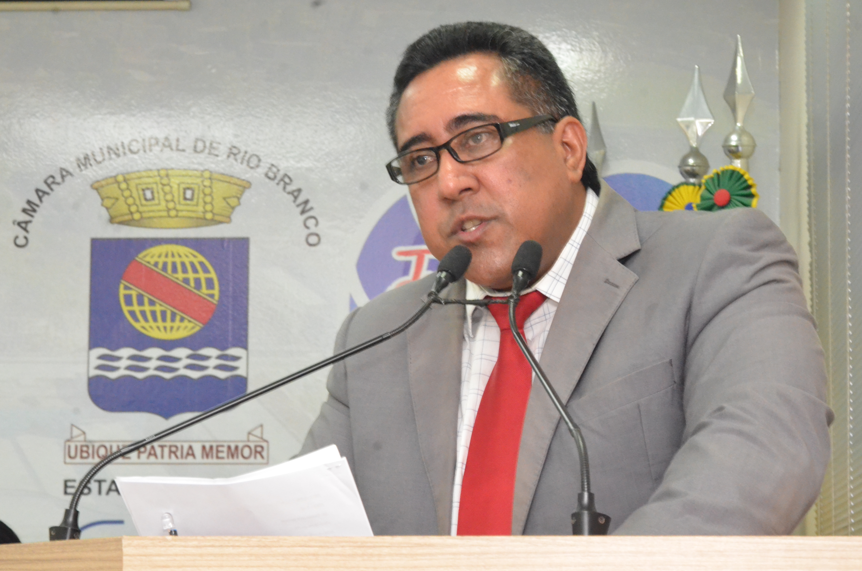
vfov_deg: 11.4
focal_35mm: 120
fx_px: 2867
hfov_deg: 17.1
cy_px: 286
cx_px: 431
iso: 6400
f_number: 11
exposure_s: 1/50
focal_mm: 80
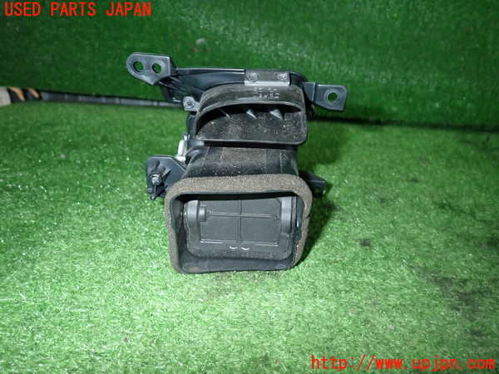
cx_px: 250
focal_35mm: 25
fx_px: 360
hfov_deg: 69.4
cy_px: 187
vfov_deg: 54.9
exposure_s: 1/30
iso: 320
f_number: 5.6
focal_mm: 4.5
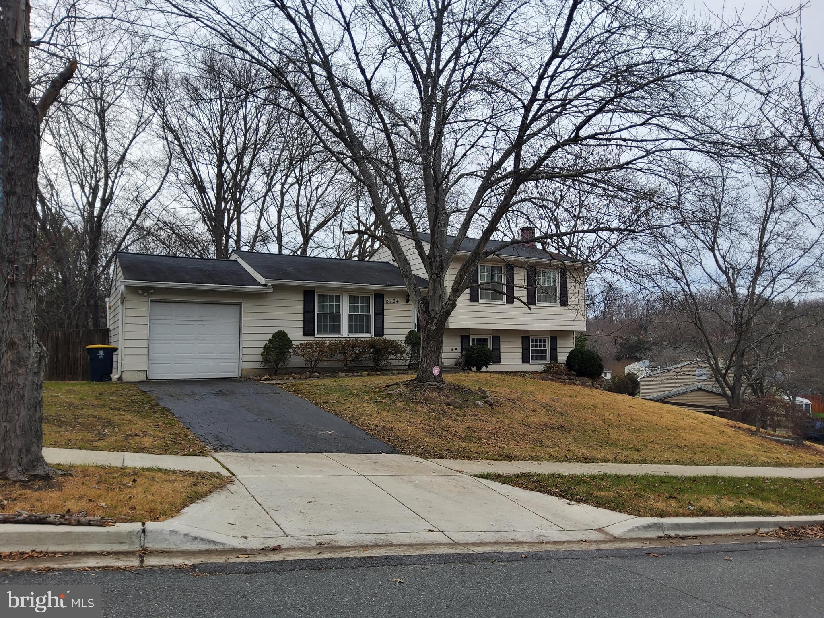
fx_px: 619
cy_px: 309
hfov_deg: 67.3
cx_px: 412
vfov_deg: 53.1
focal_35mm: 26
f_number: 2
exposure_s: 1/123
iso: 50
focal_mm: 3.08
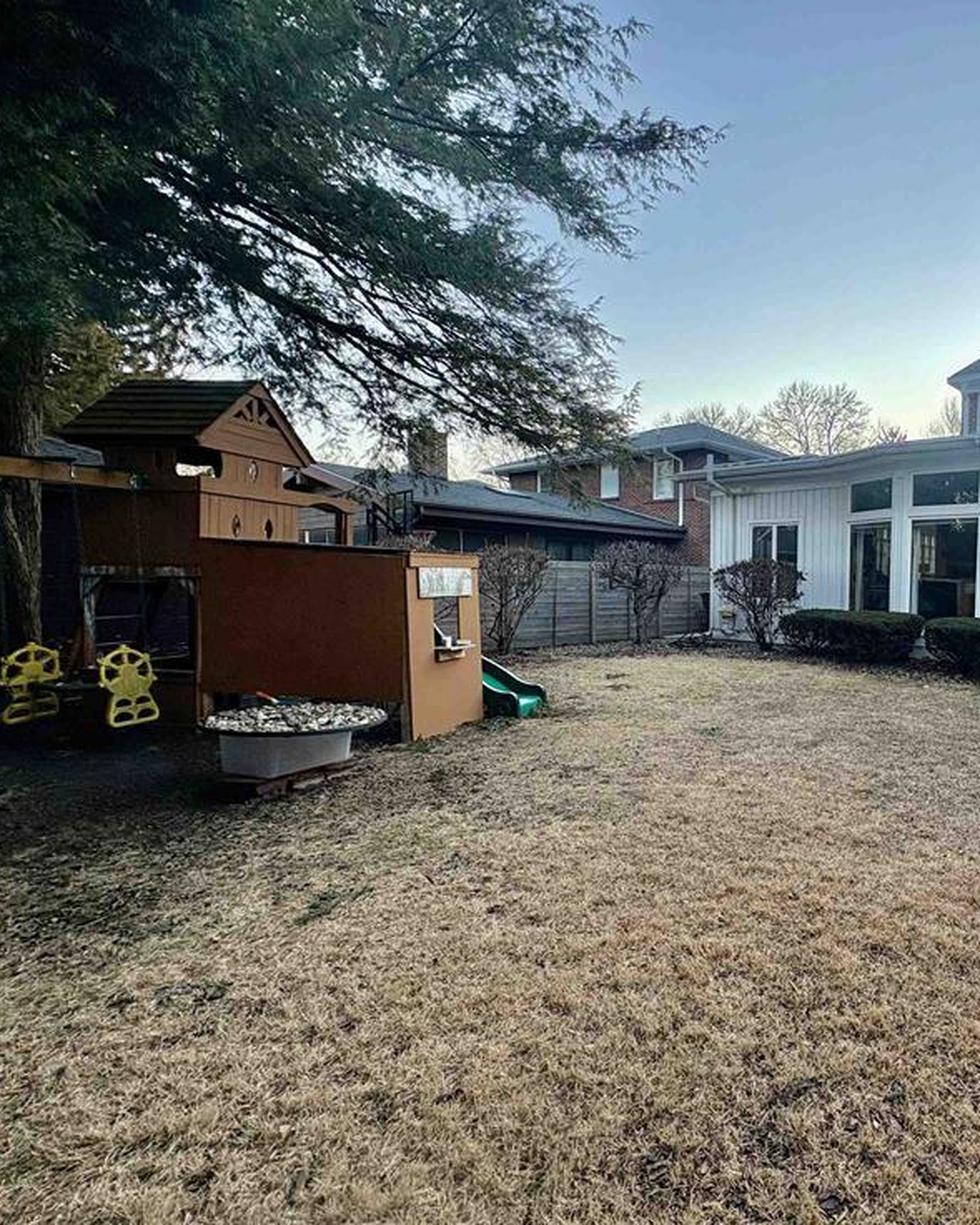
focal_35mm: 19
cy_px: 626
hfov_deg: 63.8
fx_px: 689
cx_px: 802
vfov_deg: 83.3
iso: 125
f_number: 2.2
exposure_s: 1/118
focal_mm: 2.22
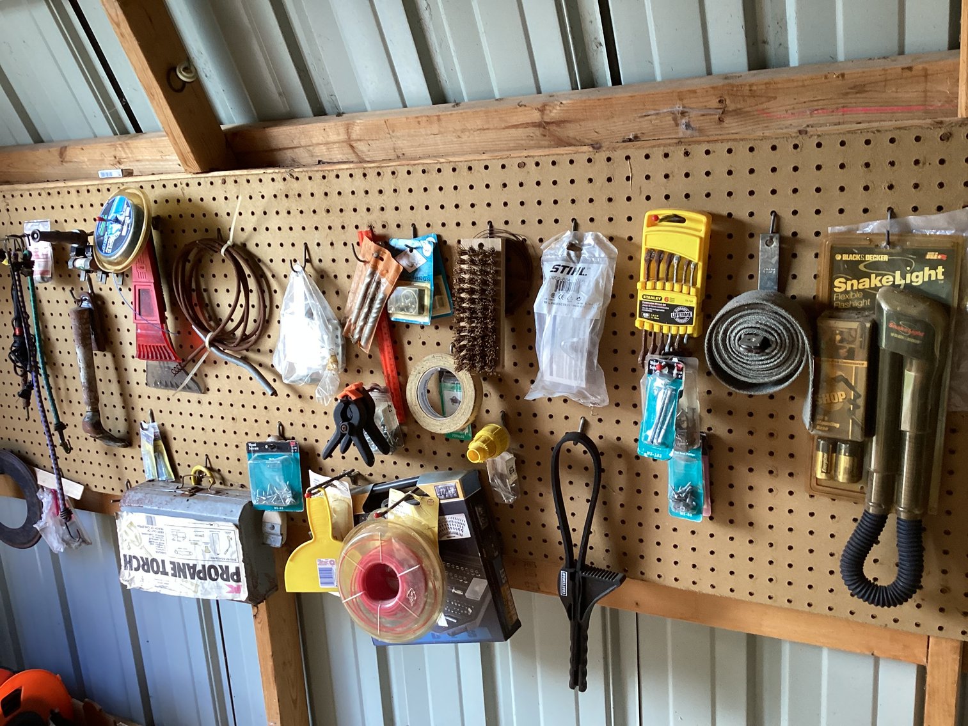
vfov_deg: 45.4
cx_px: 484
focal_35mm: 31
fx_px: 867
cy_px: 363
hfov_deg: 58.3
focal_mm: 3.3
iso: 125
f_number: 2.4
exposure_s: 1/60
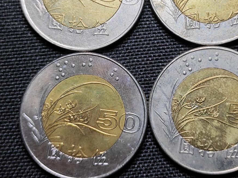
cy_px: 51
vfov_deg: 18.8
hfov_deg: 24.9
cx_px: 147
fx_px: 537
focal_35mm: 78
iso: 50
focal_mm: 5.84
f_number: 1.6
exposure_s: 1/100
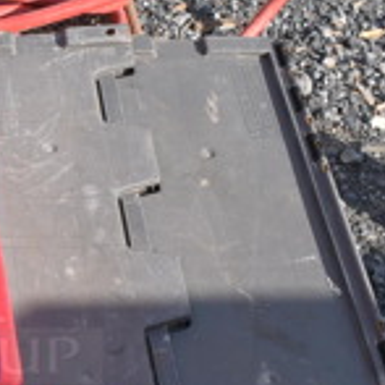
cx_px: -189
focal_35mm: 95
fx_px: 1195
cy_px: 246
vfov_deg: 18.3
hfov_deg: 16.7
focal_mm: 18
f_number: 8
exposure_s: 1/250
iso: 110
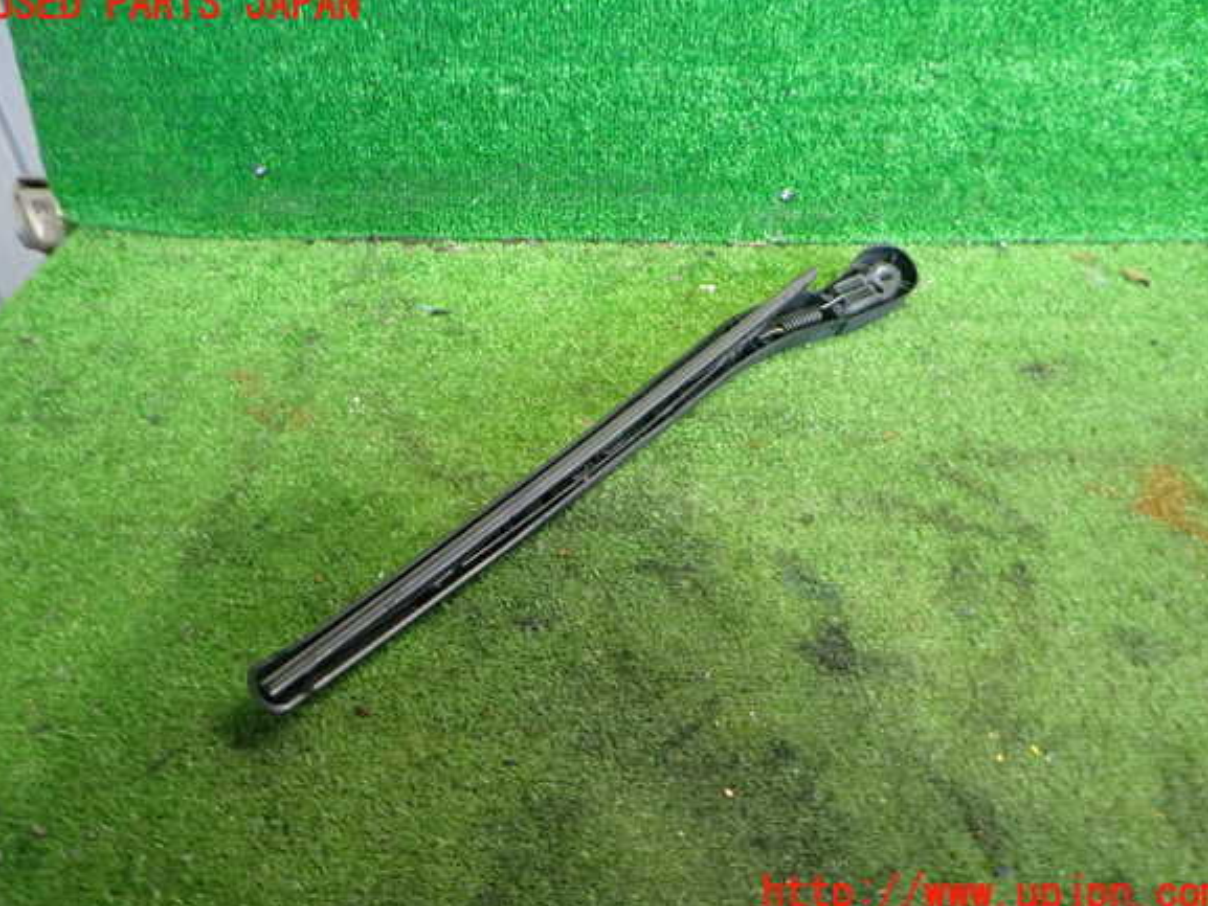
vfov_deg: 53.1
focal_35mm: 26
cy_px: 450
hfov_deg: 67.3
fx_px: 908
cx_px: 607
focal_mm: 4.5
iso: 400
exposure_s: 1/30
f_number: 2
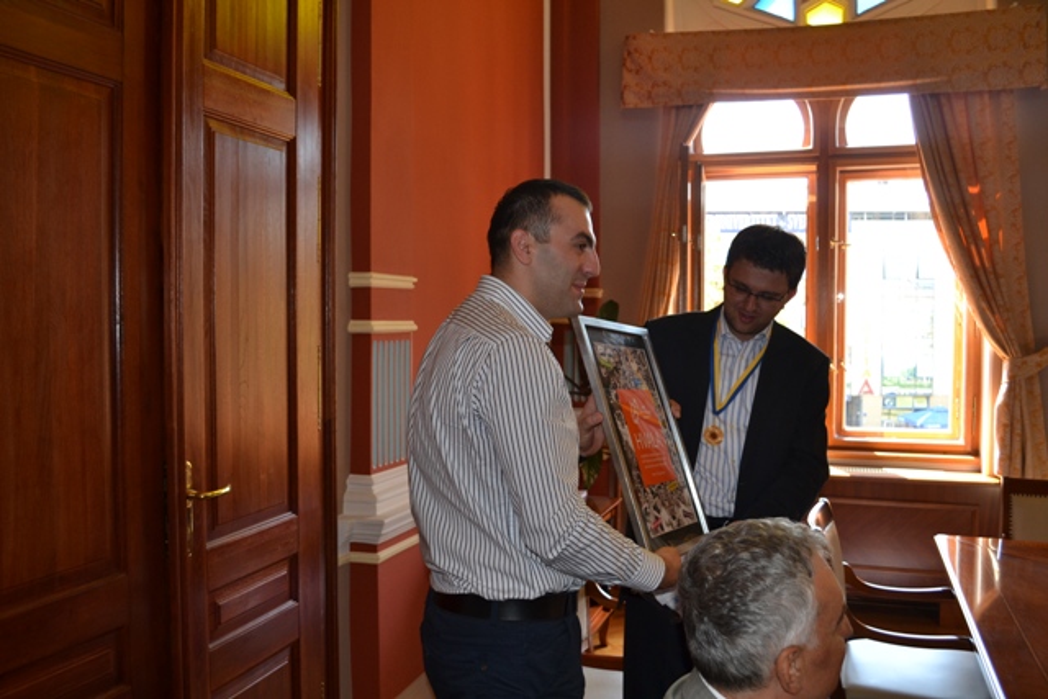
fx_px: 873
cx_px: 524
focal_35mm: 30
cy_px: 350
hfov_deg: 61.9
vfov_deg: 43.6
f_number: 4
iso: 400
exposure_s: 1/125
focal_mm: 20
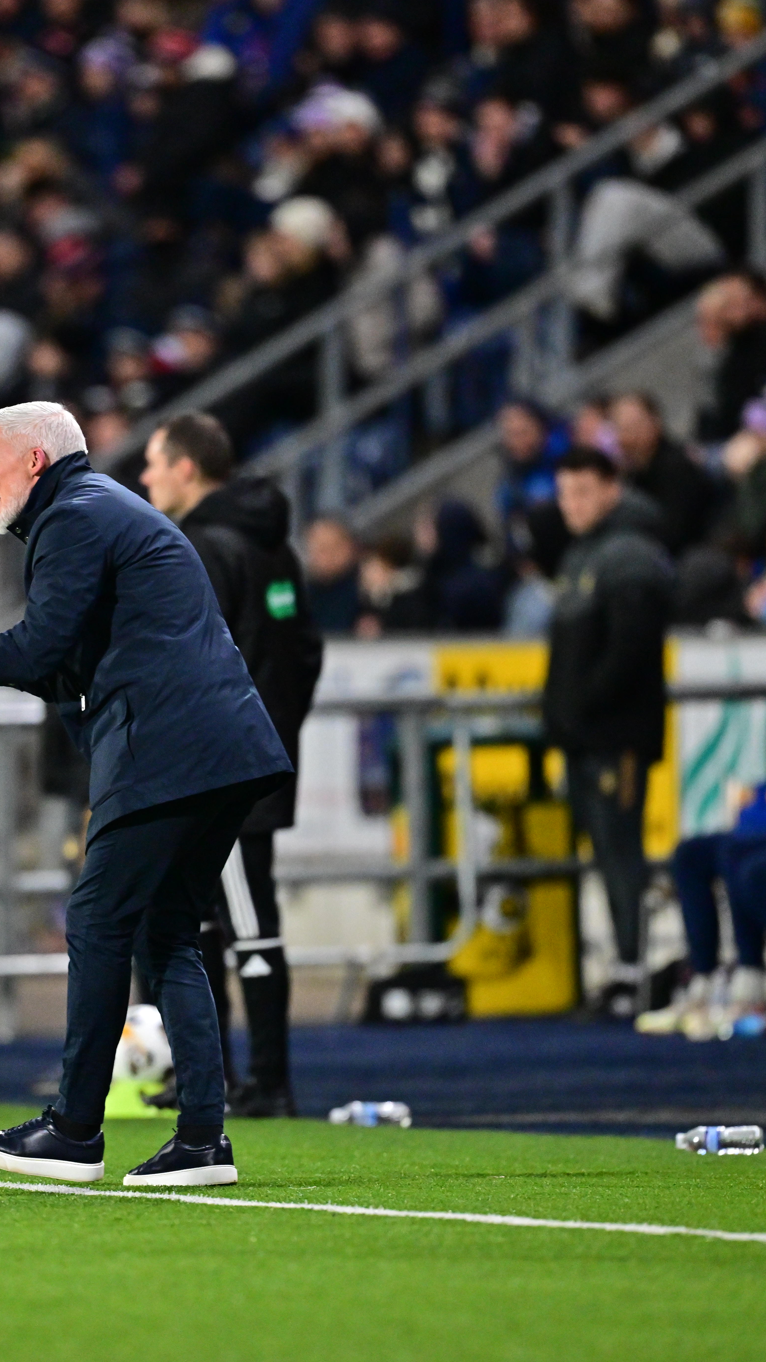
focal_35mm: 629
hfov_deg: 1.9
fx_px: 22711
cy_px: 681
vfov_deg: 3.4
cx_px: 113
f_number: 2.8
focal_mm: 400
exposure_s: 1/1000
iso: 2800
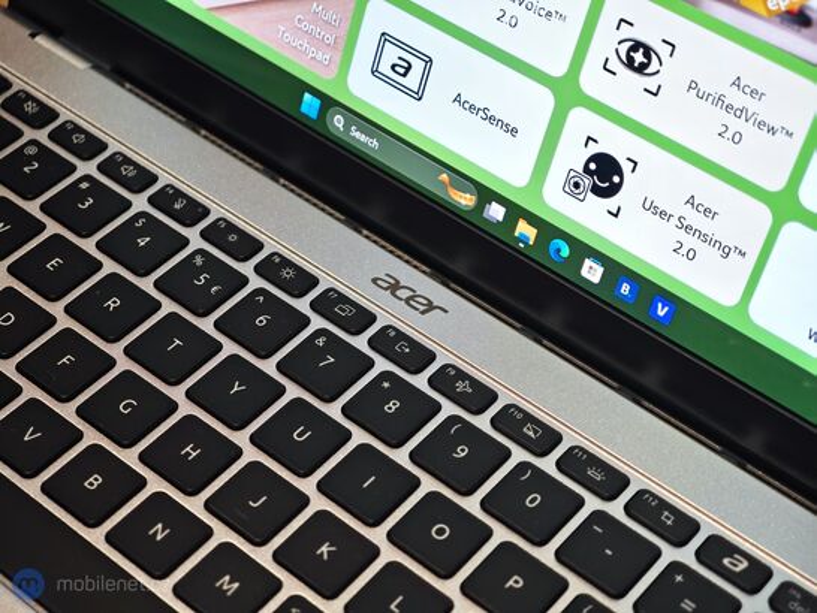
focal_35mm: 75
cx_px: 408
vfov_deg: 19.7
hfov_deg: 26.0
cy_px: 306
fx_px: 1771
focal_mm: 12.28
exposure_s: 1/120
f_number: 1.8
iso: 320
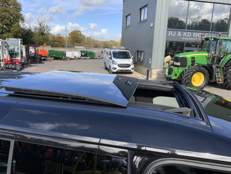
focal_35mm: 29
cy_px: 87
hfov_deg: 61.7
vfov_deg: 48.2
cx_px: 116
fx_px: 194
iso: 16
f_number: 1.8
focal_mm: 3
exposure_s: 1/781
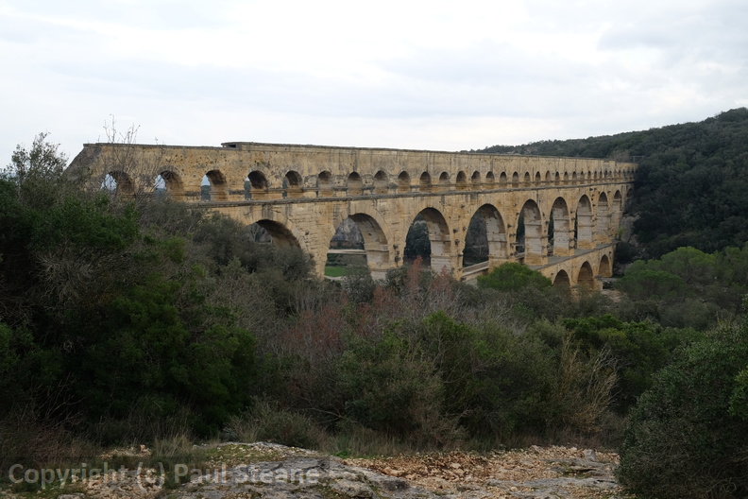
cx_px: 374
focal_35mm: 38
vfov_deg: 35.1
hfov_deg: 50.7
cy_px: 250
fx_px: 789
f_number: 5.6
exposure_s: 1/125
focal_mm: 25.4
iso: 200
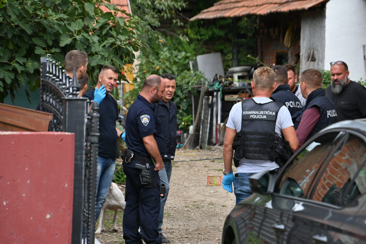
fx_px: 2592
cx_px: 183
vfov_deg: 5.4
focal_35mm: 255
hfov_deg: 8.1
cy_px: 122
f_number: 5.6
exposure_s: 1/320
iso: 160
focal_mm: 170
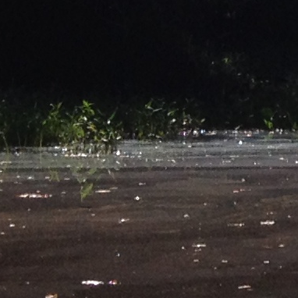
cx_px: 1126
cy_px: -2
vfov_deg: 6.6
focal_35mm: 264
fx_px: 2571
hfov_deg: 5.8
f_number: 2.4
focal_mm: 4.28
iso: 50
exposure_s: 1/1623
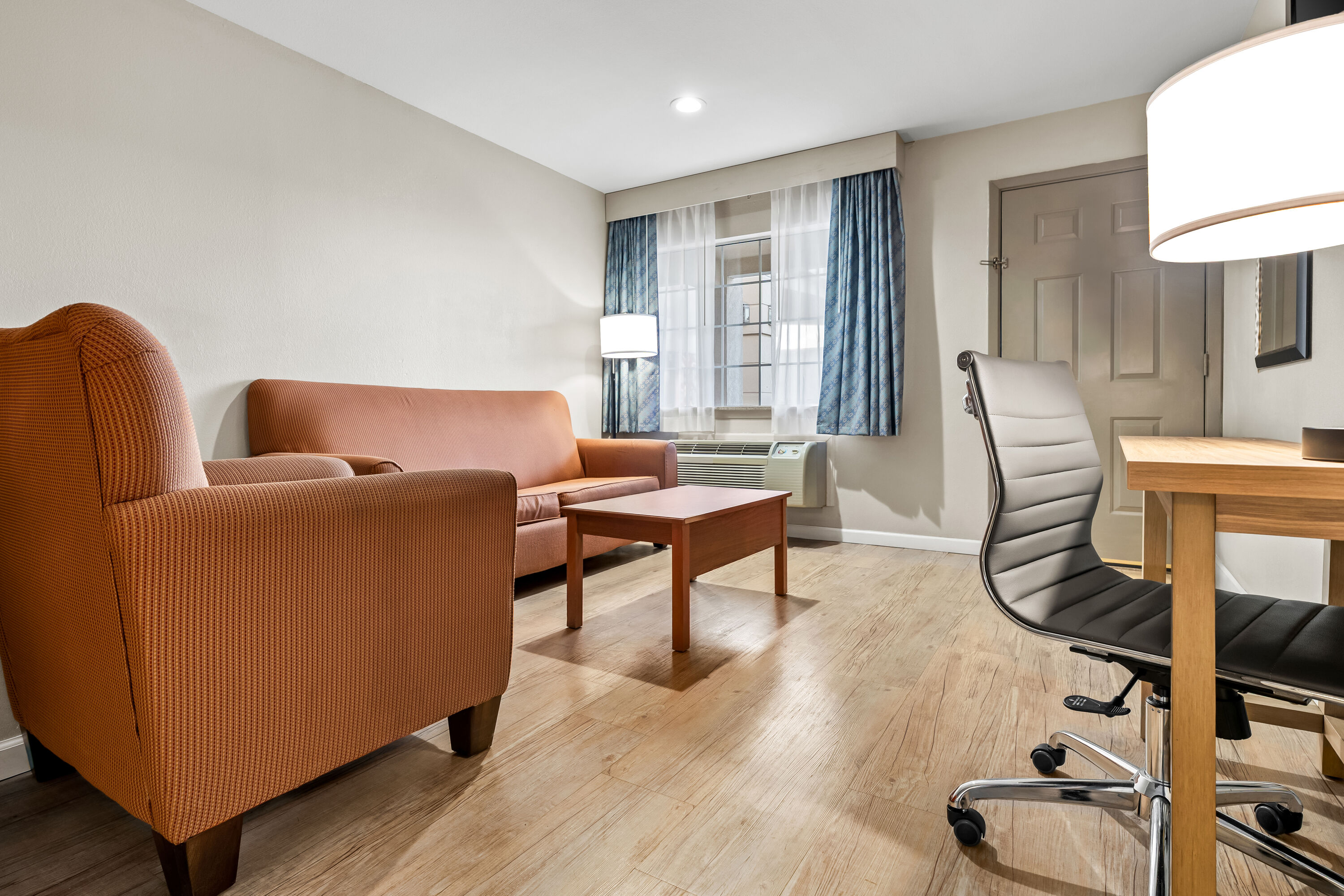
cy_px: 448
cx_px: 672
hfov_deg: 96.7
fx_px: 597
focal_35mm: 16
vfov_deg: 73.7
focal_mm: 16
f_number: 5.6
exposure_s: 1.3
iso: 100
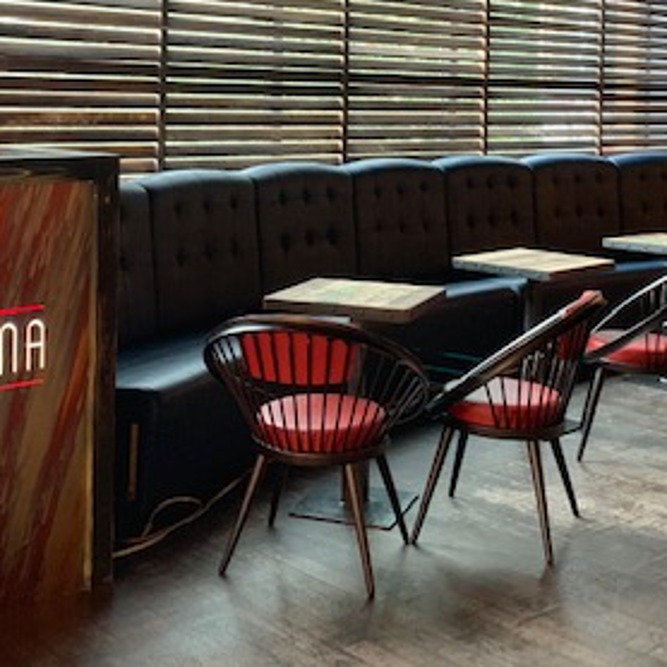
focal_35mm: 53
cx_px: 326
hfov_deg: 32.2
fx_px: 1155
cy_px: 118
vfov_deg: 31.2
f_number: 1.8
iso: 400
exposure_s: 1/35
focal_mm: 4.25
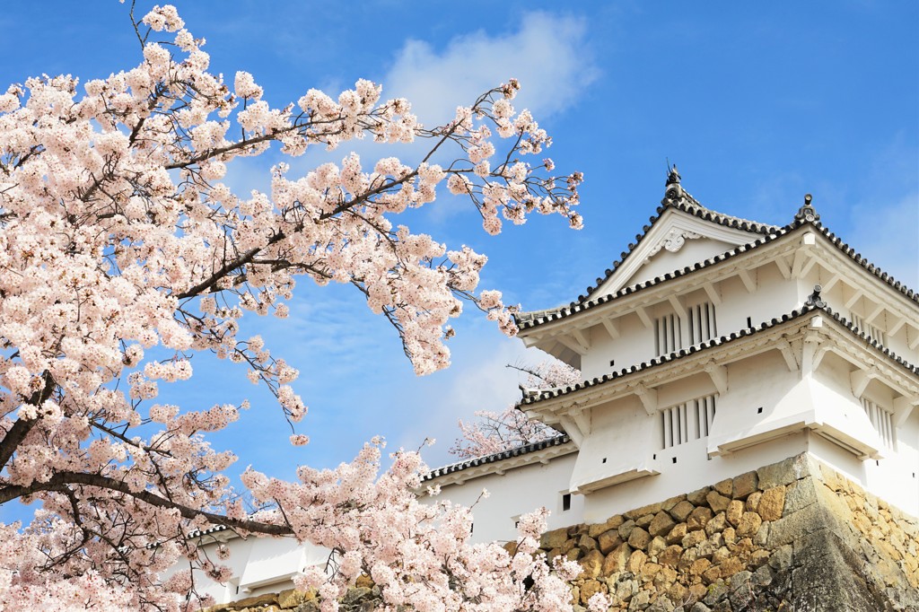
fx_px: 1786
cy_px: 306
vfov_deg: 19.4
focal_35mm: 70
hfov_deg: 28.9
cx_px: 460
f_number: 13
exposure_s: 1/250
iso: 200
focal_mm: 70
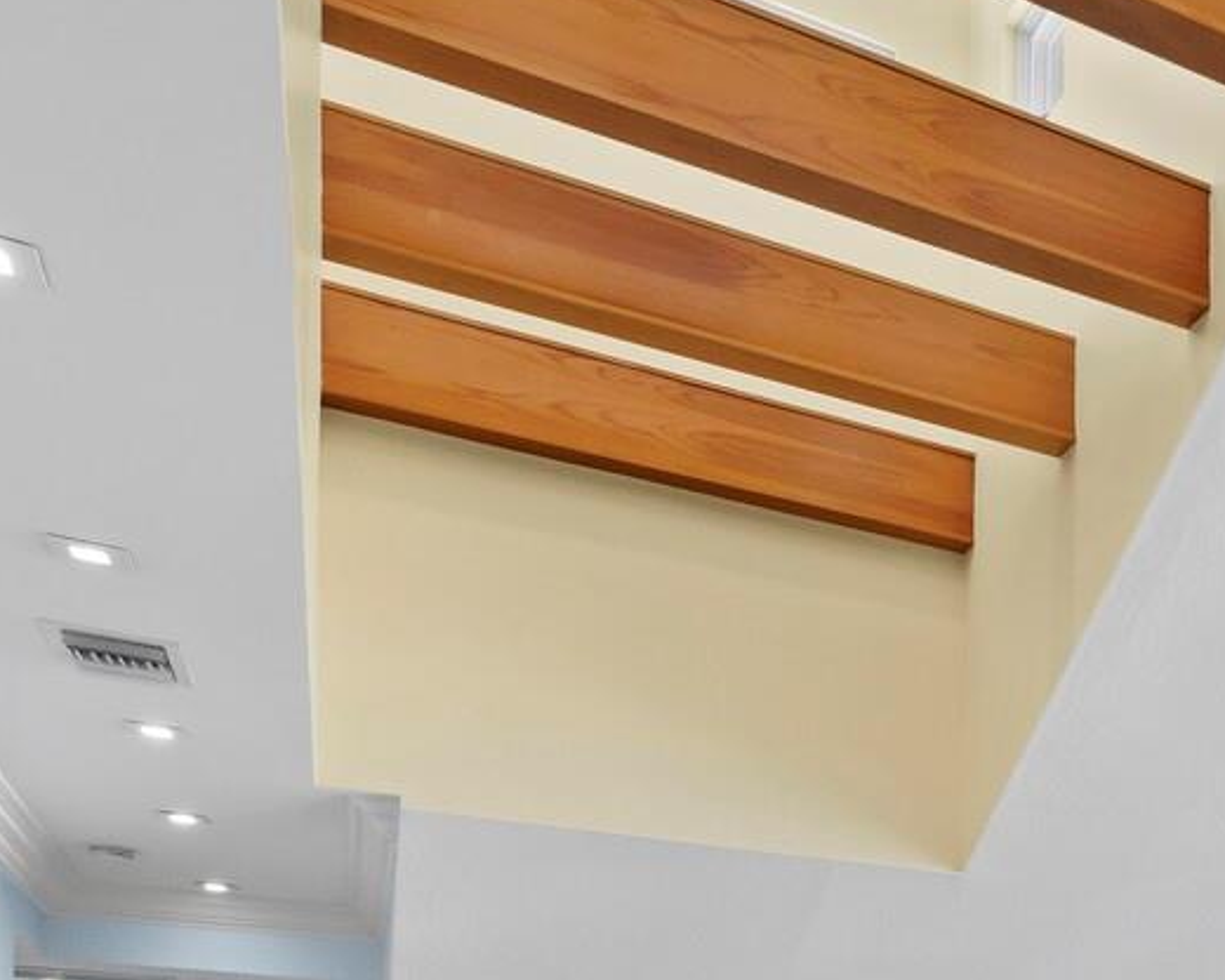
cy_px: 1154
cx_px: 1383
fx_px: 1523
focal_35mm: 42
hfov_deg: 36.3
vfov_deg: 30.6
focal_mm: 7
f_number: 9
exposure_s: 1/6
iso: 400
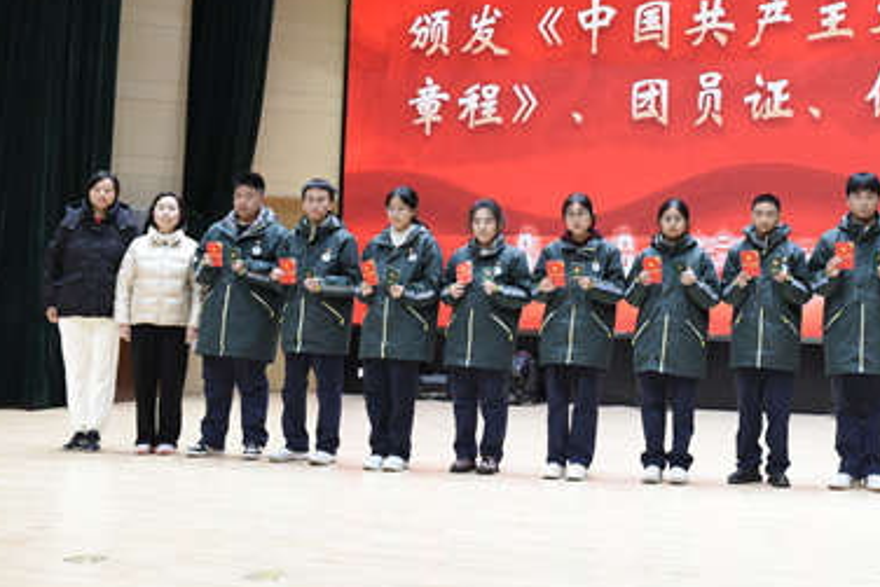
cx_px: 653
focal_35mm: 51
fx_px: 1247
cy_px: 210
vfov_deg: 26.4
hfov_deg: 38.0
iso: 640
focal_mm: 32
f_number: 3.5
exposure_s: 1/160
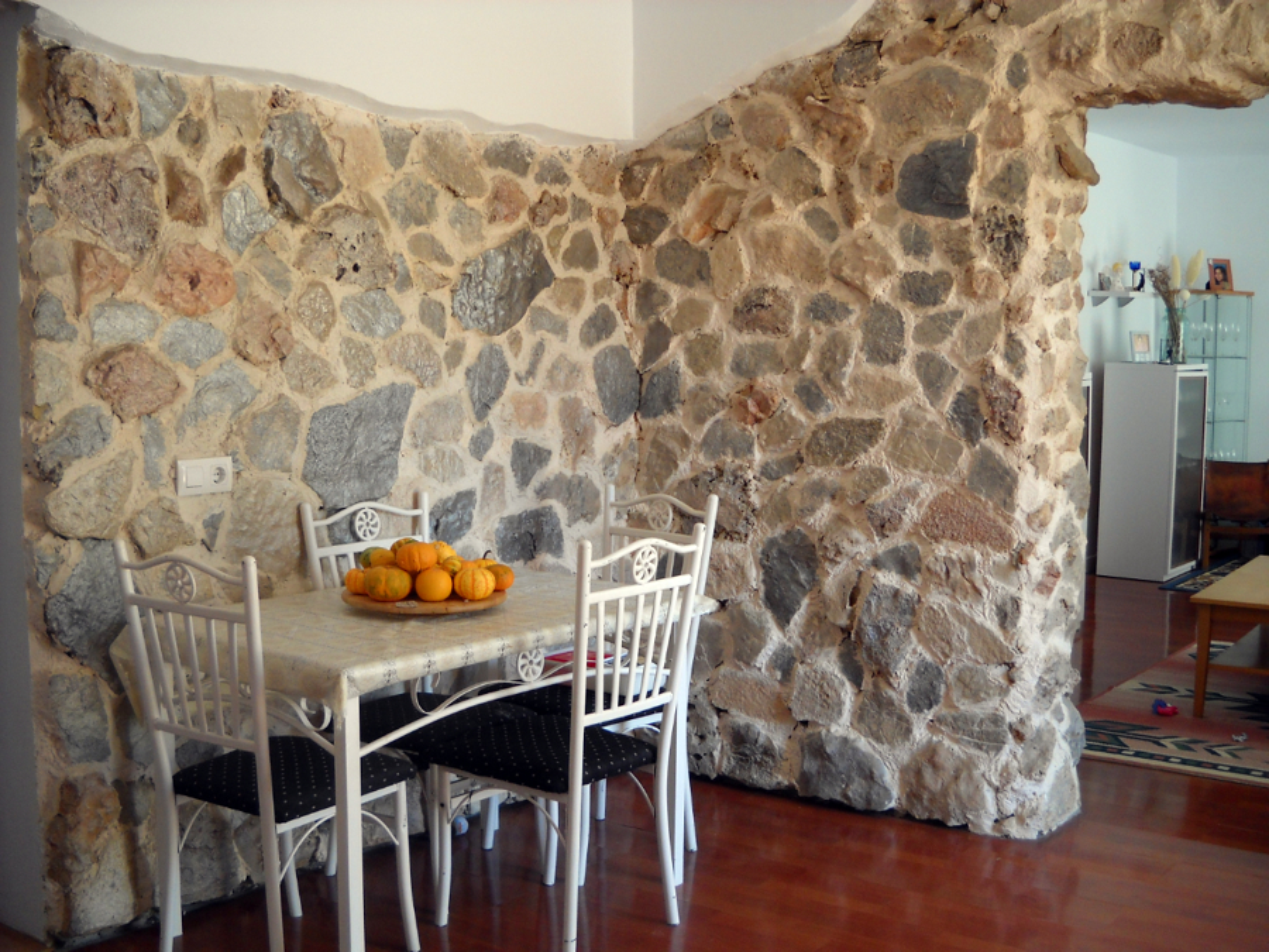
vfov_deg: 35.1
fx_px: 1503
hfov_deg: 45.8
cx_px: 634
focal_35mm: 41
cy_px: 476
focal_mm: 6.72
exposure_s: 1/60
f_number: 3.1
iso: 135
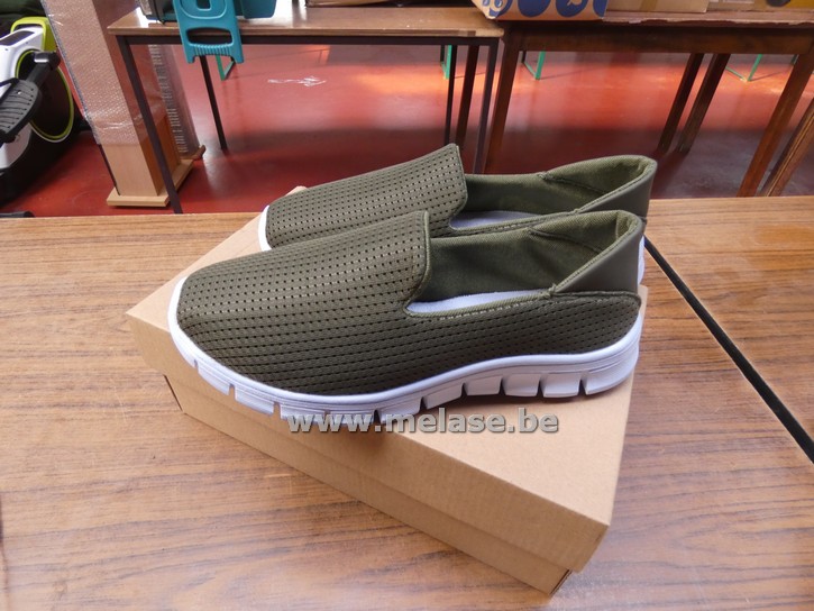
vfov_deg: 66.0
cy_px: 306
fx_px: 470
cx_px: 407
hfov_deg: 81.7
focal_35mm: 20
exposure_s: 1/125
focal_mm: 3.6
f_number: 2.8
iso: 320
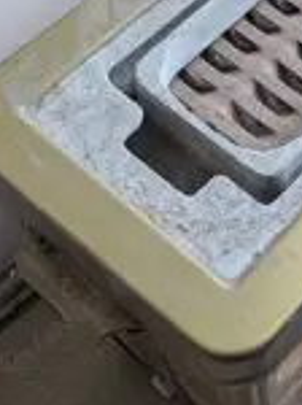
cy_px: 146
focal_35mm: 64
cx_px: 359
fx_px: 747
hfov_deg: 21.3
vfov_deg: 30.2
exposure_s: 1/354
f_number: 1.85
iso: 570
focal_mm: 6.81
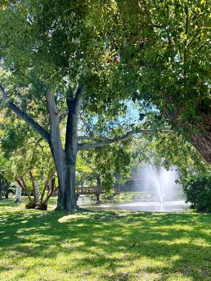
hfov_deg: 33.8
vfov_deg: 43.1
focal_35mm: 42
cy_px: 218
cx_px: 150
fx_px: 342
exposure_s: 1/831
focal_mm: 6.76
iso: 100
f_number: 1.78
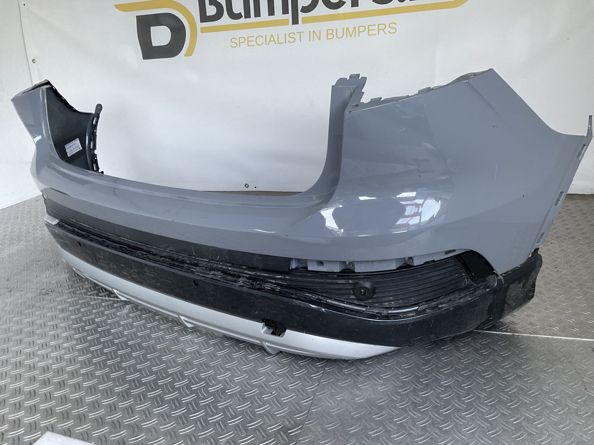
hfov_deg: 61.7
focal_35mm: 29
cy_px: 222
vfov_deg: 48.2
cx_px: 297
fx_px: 498
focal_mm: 3
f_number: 1.8
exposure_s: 1/60
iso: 80
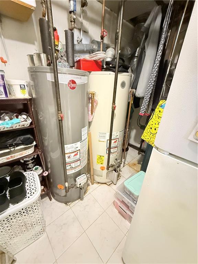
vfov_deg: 102.1
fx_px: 107
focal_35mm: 14
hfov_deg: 85.7
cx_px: 99
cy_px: 132
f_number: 2.2
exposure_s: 1/40
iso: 1250
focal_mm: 2.22
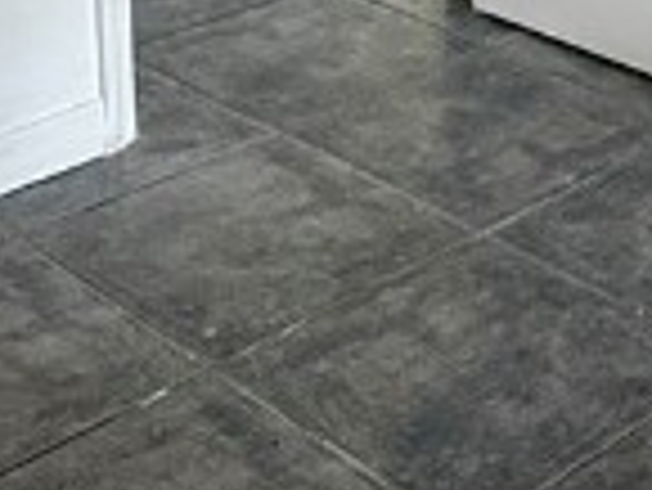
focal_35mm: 99
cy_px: -414
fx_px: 1866
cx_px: 607
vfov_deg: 13.3
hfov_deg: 19.4
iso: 250
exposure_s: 1/99
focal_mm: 2.22
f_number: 2.2
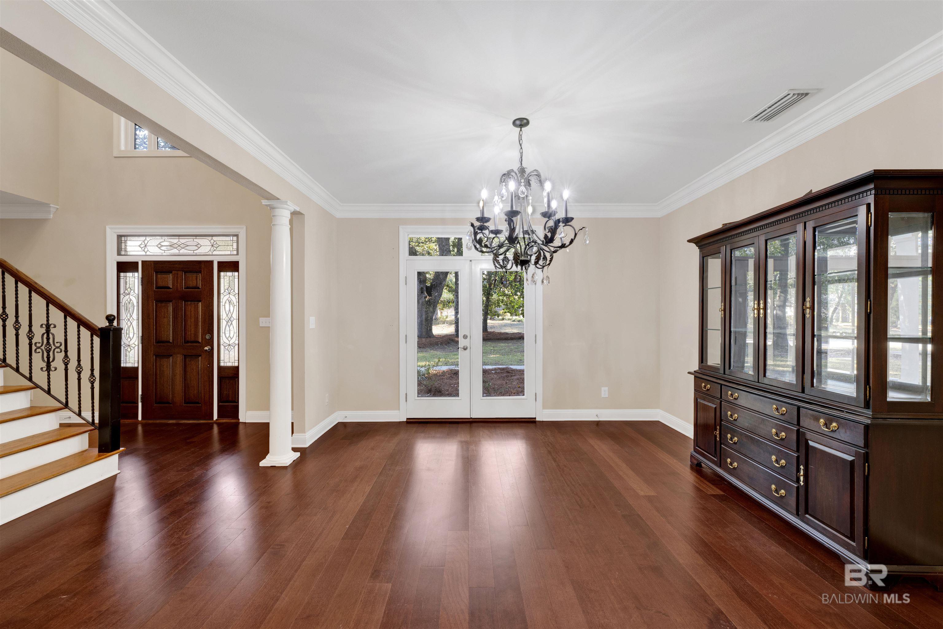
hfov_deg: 104.3
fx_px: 367
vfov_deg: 81.2
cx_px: 472
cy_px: 314
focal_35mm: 14
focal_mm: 14
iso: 400
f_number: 11
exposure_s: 1/3
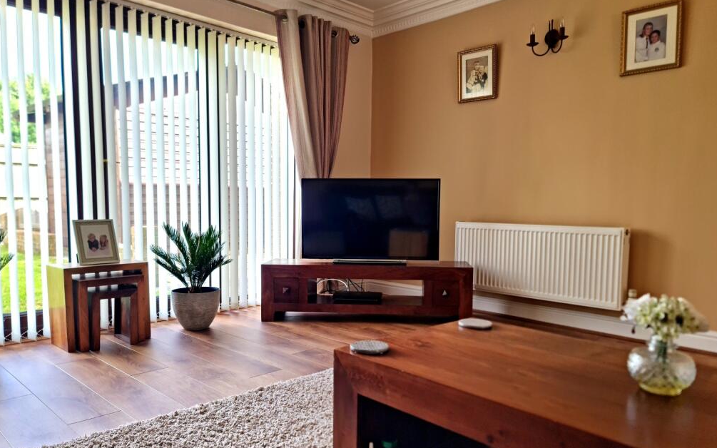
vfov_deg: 45.9
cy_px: 248
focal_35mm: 27
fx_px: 528
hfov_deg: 68.4
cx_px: 362
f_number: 1.8
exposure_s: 1/100
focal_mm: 7
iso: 50
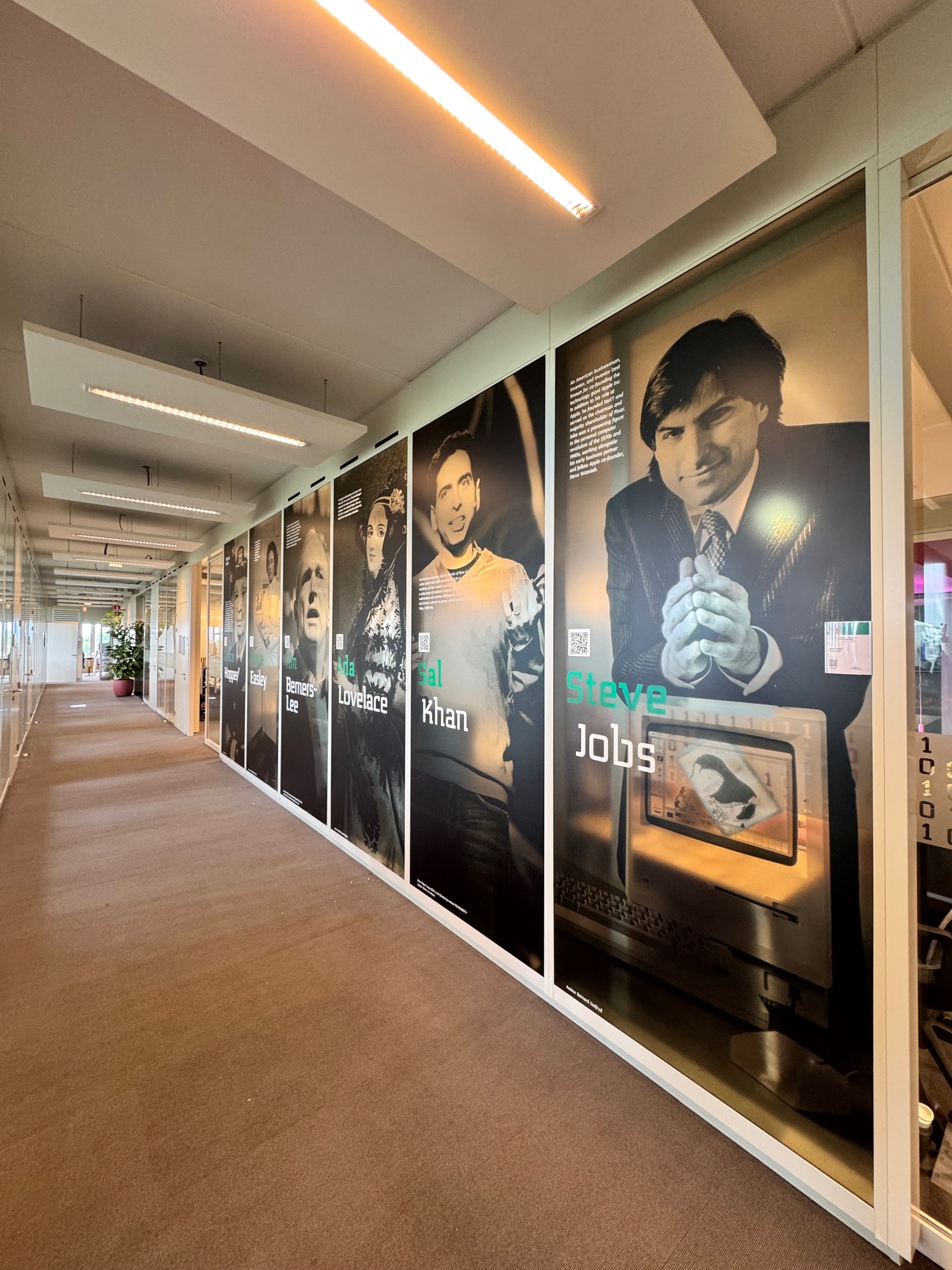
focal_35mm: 14
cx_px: 476
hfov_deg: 85.7
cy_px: 635
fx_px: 513
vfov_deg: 102.1
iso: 200
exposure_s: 1/50
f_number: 2.2
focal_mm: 2.22
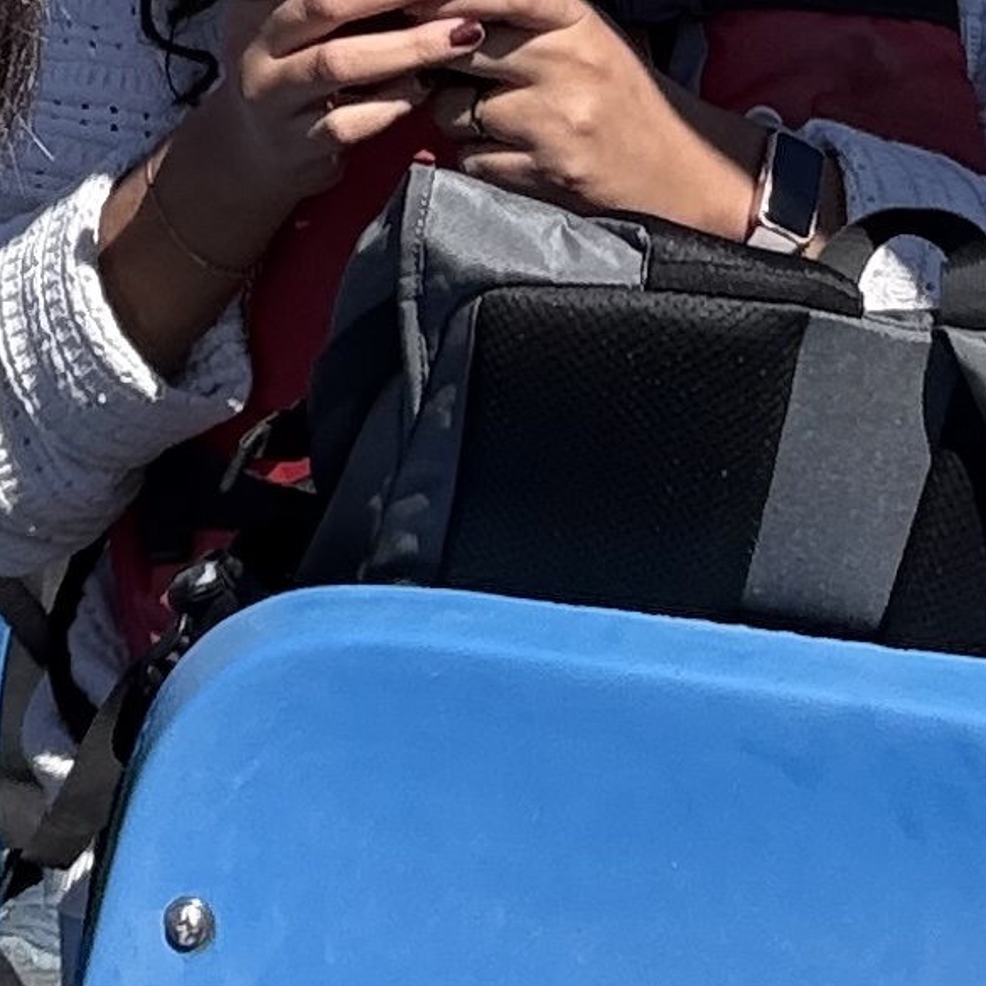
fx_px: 4512
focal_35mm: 140
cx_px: -379
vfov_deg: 12.0
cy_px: -381
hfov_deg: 12.0
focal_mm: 2.69
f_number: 1.9
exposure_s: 1/1255
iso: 25
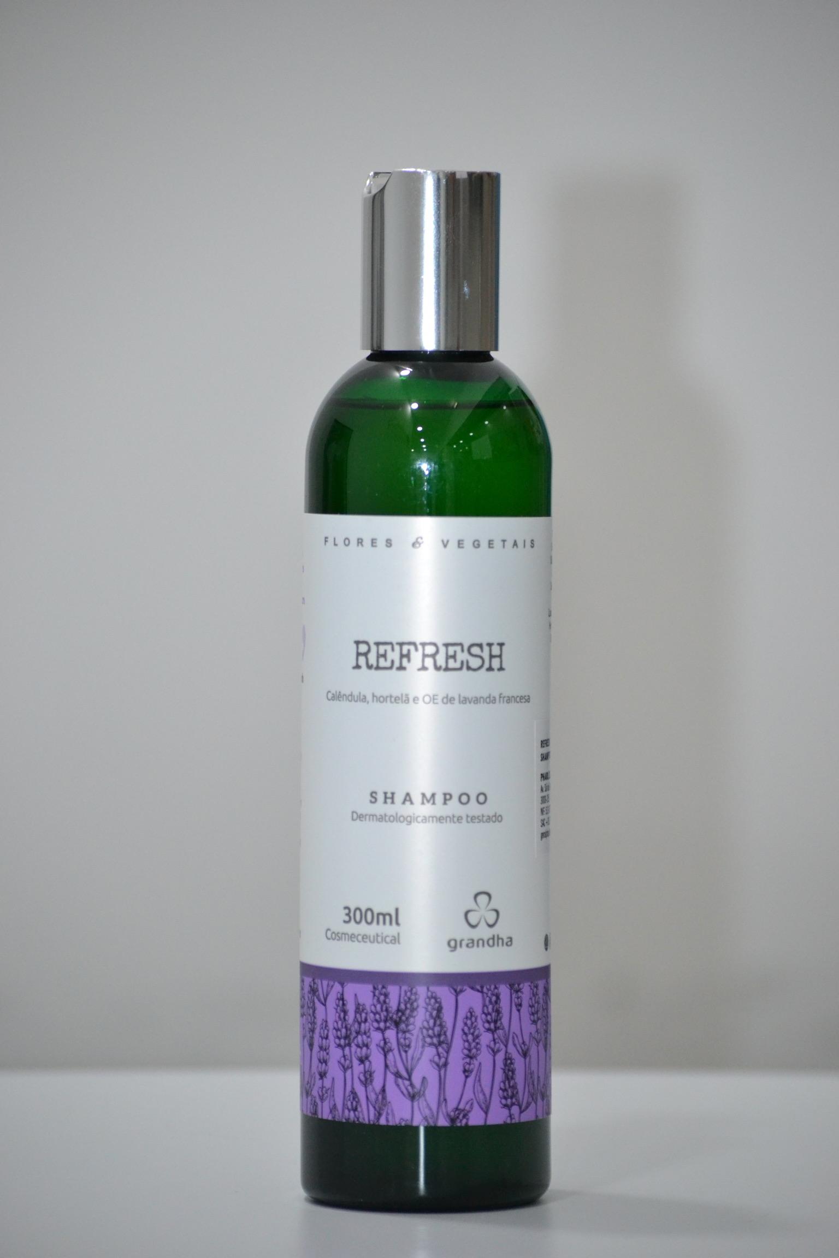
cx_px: 420
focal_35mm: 150
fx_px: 5243
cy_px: 629
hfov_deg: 9.1
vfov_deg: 13.7
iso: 1600
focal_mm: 100
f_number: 5
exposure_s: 1/200
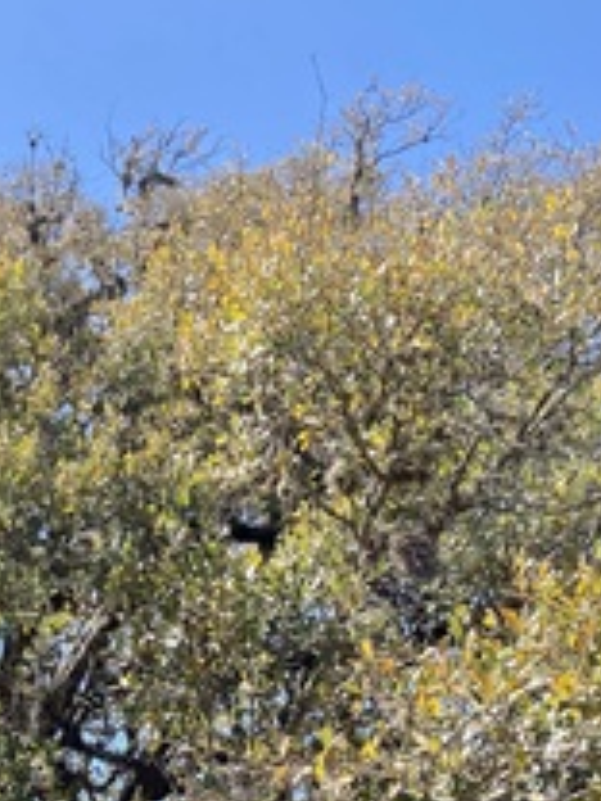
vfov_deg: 28.7
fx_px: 1389
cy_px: 913
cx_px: -85
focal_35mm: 60
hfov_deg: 22.8
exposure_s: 1/957
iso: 32
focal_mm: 4.25
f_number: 1.8
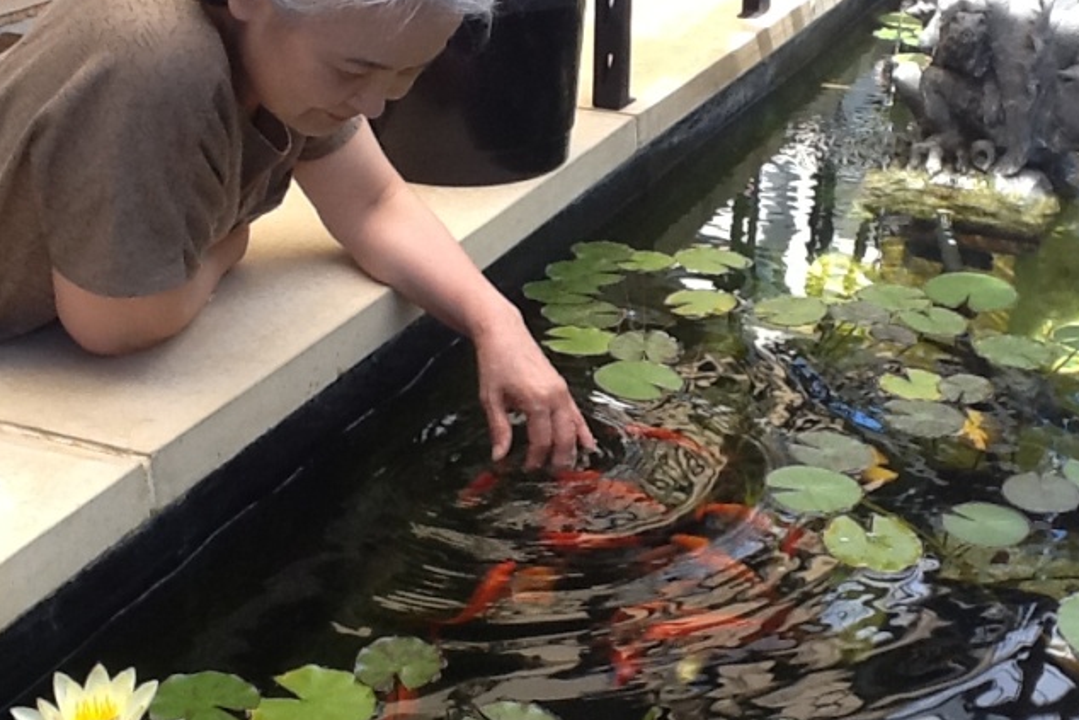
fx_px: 1259
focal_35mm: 42
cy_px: 393
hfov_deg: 46.2
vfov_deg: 31.9
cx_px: 626
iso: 64
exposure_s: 1/121
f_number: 2.4
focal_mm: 2.03
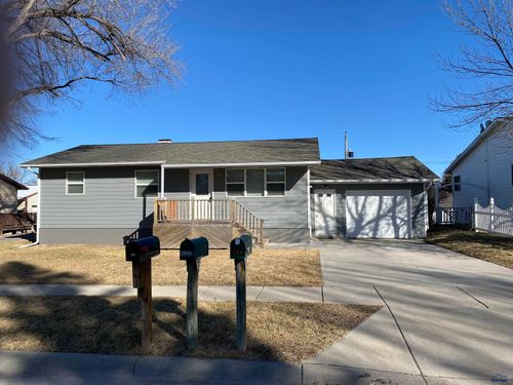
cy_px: 192
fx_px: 385
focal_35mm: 26
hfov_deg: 67.3
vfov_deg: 53.1
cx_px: 256
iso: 32
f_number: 1.8
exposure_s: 1/2755
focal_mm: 4.25
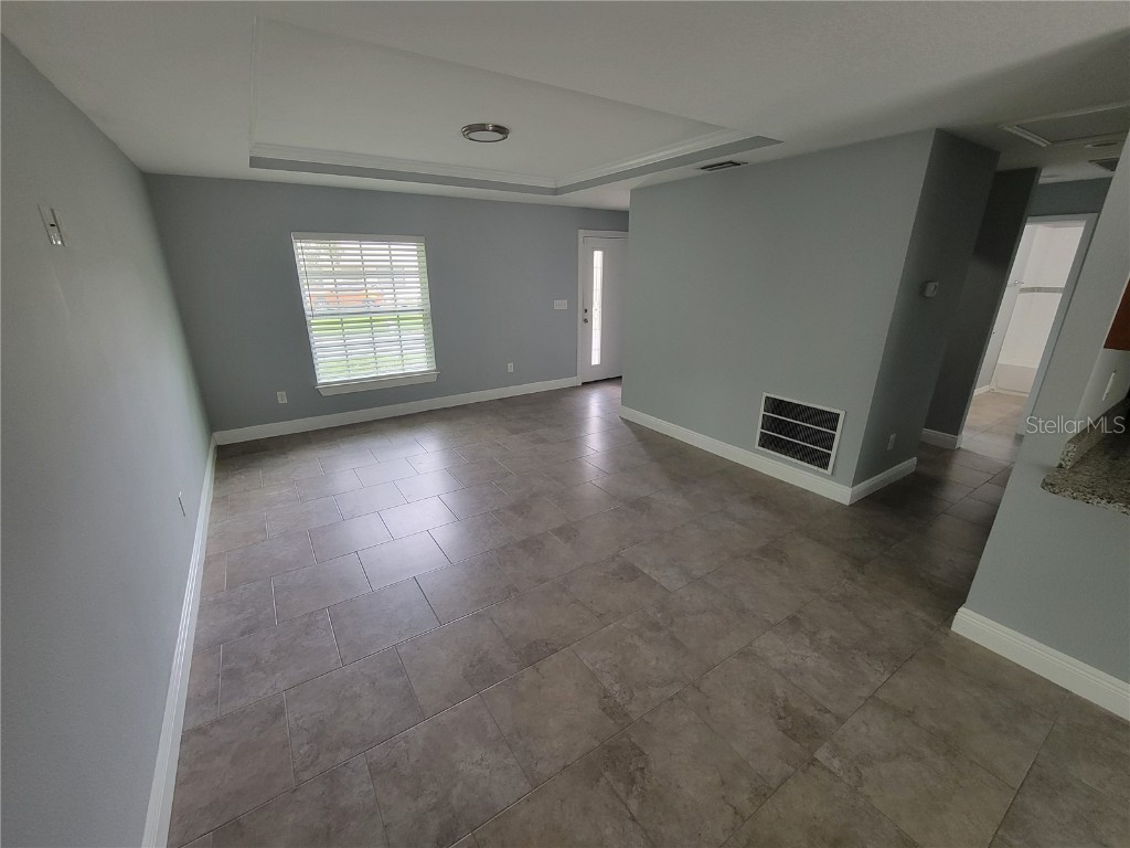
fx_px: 424
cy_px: 424
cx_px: 565
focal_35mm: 13
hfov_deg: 106.2
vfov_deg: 89.9
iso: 200
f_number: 2.2
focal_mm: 2.2
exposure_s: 1/60
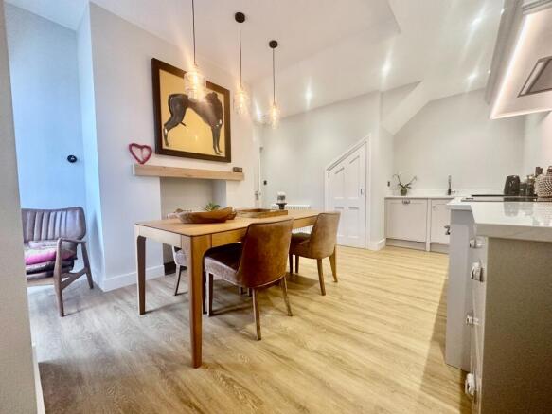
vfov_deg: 85.7
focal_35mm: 14
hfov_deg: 102.1
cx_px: 276
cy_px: 207
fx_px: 223
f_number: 2.2
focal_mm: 2.22
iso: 250
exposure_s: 1/100
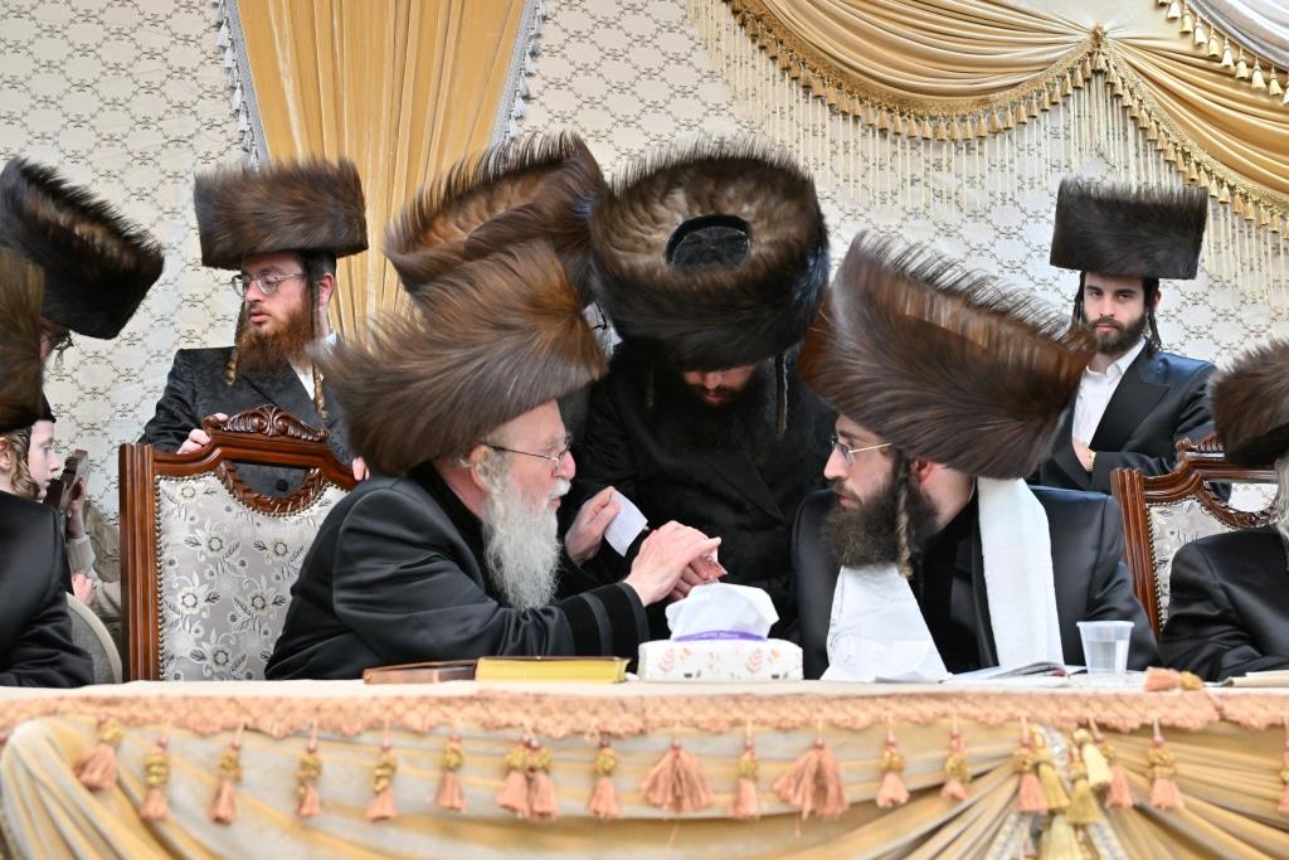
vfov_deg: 31.9
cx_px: 644
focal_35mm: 42
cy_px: 430
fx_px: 1504
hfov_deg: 46.4
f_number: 4
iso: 1000
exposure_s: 1/250
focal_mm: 42
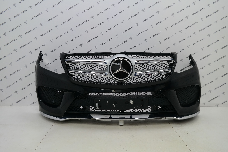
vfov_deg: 43.6
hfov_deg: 61.9
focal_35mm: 30
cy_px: 76
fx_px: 190
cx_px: 116
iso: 200
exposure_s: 1/40
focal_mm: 19
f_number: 5.6
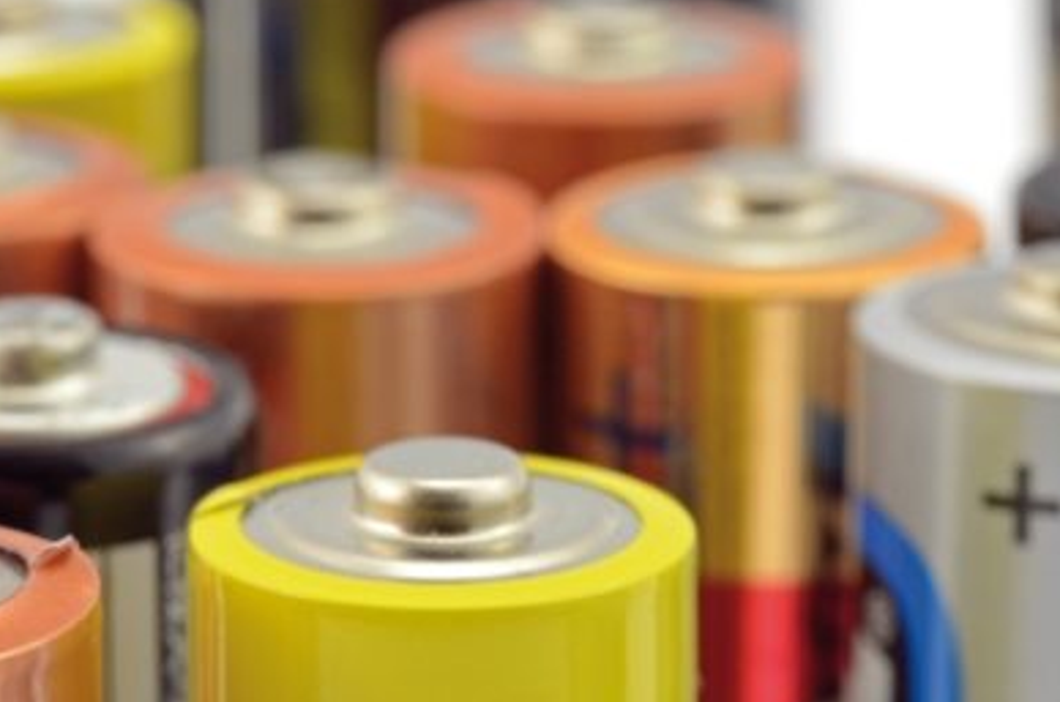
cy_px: 507
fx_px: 6112
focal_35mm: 208
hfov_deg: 9.9
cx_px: 538
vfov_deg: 6.6
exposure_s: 2
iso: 400
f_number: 14
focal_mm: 70
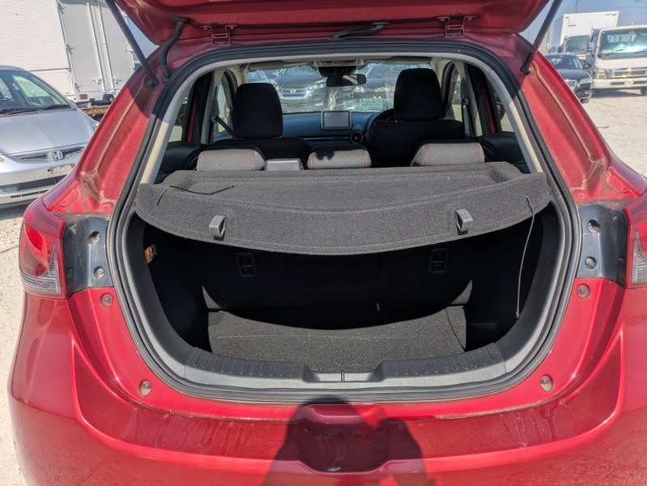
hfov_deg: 69.4
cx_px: 324
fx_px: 467
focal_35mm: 25
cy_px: 243
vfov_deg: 54.9
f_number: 1.89
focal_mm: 5.43
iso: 46
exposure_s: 1/3559
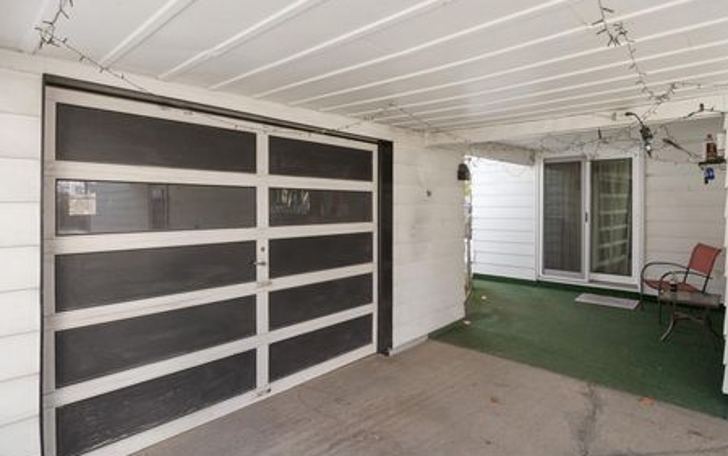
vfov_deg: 37.3
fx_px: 675
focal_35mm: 34
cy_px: 226
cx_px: 392
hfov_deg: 56.6
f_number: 9
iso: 320
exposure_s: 1/160
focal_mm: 30
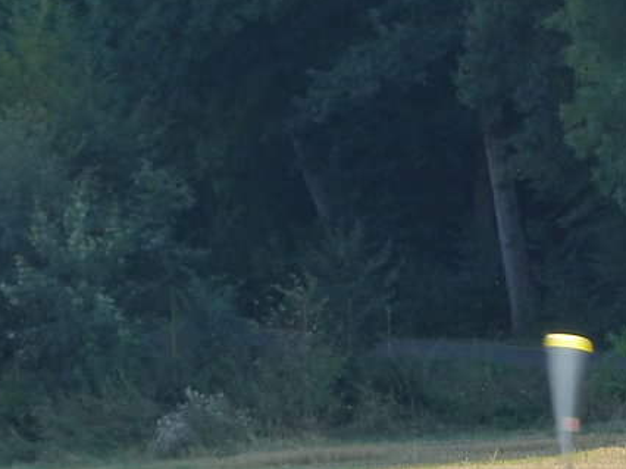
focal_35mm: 772
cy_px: 607
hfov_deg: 2.6
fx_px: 13953
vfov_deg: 1.9
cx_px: 553
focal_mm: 49.2
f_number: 4
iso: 160
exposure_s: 1/400
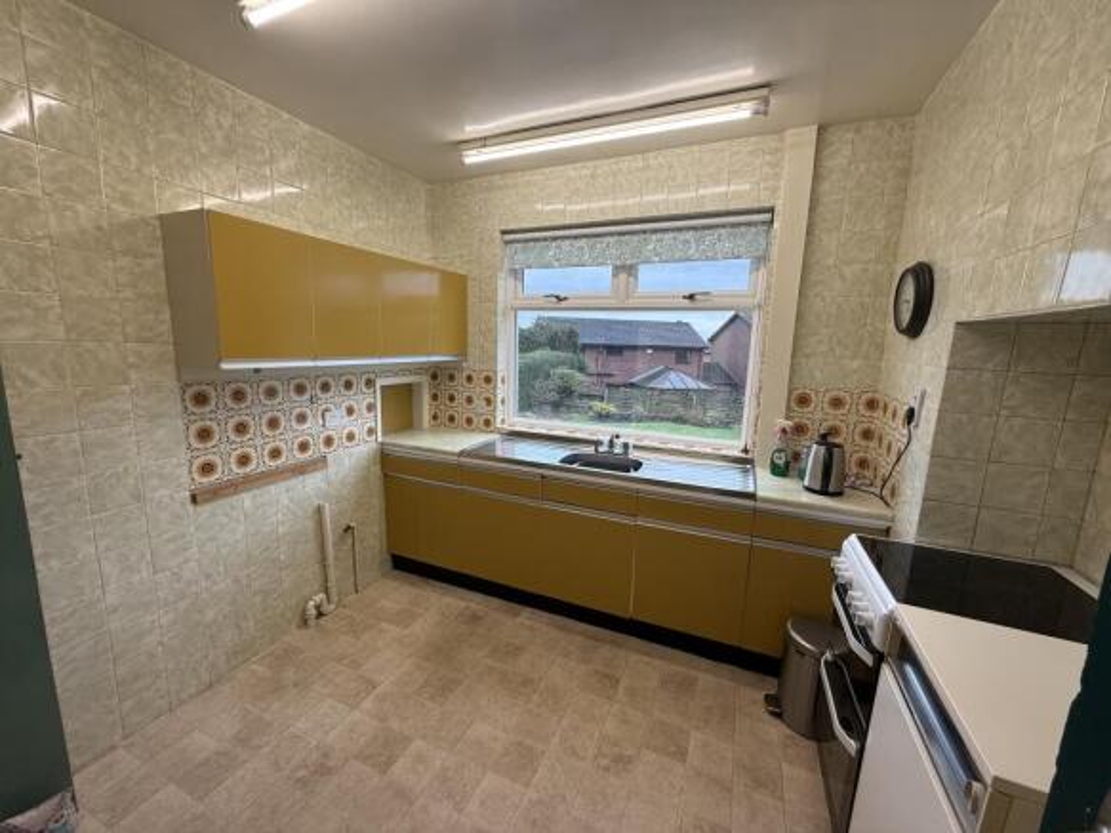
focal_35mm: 14
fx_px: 449
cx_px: 556
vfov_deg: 85.7
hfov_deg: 102.1
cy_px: 416
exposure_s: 1/99
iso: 80
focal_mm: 2.22
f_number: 2.2
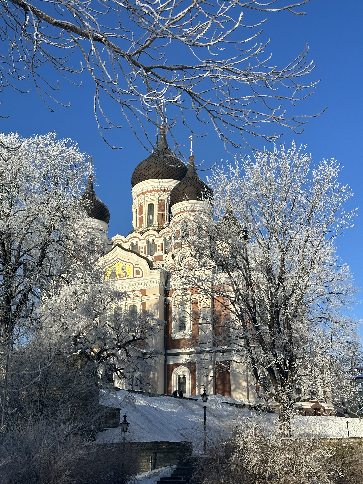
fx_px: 671
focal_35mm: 48
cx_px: 182
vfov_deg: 39.7
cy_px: 242
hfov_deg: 30.3
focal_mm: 6.86
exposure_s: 1/4367
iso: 64
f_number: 1.78
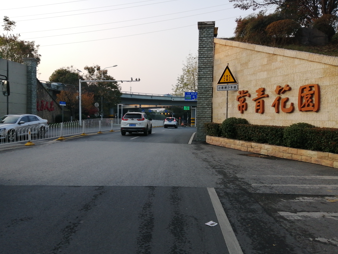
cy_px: 130
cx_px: 161
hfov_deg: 63.4
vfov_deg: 49.7
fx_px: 273
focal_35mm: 28
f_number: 1.8
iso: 50
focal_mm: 3.6
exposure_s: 1/313
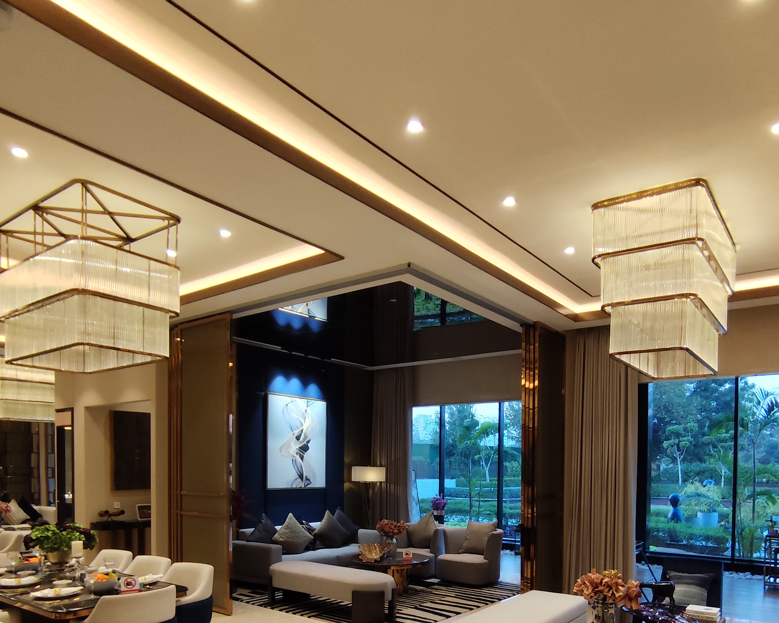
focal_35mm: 26
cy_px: 488
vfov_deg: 51.9
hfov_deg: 65.8
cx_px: 438
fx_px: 599
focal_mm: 1.65
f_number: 2.2
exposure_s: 1/50
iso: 80
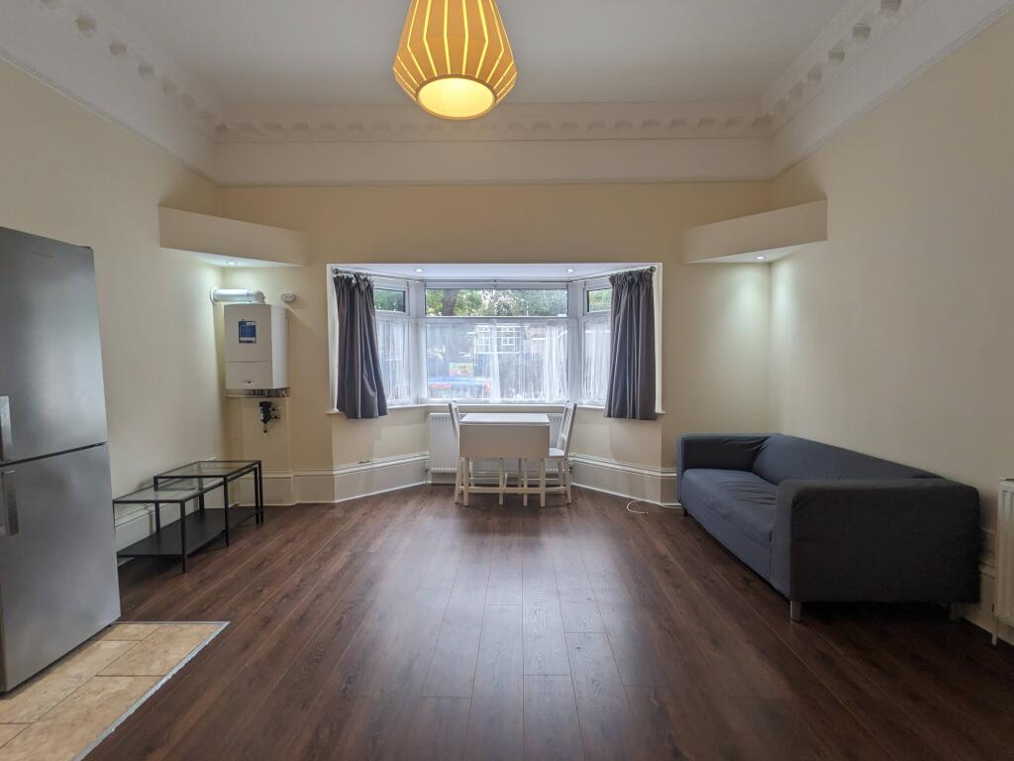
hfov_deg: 94.5
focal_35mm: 16
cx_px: 507
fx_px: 469
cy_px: 380
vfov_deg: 78.1
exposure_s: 1/100
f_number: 2.2
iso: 64
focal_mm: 2.22
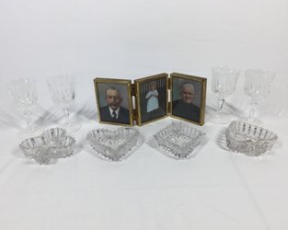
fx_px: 264
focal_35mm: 31
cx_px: 143
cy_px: 113
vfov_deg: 47.1
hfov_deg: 57.2
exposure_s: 1/122
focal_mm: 4.15
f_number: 2.2
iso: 32
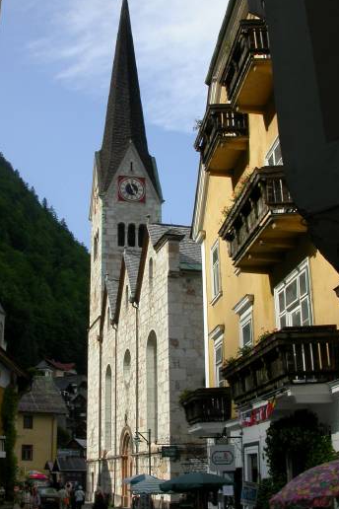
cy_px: 242
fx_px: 650
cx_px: 125
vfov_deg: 42.7
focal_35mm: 46
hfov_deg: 29.1
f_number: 7.5
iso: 100
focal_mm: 7.85
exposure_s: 1/283
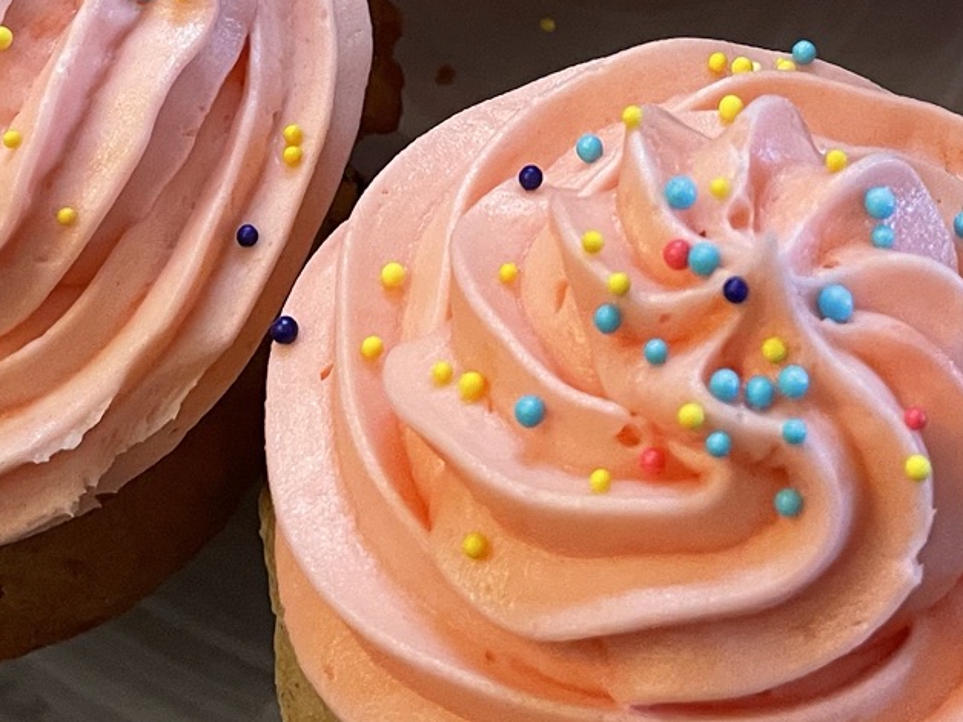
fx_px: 2309
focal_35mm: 83
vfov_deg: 16.5
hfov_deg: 23.4
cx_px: 648
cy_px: -303
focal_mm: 4.2
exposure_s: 1/60
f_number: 1.6
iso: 250
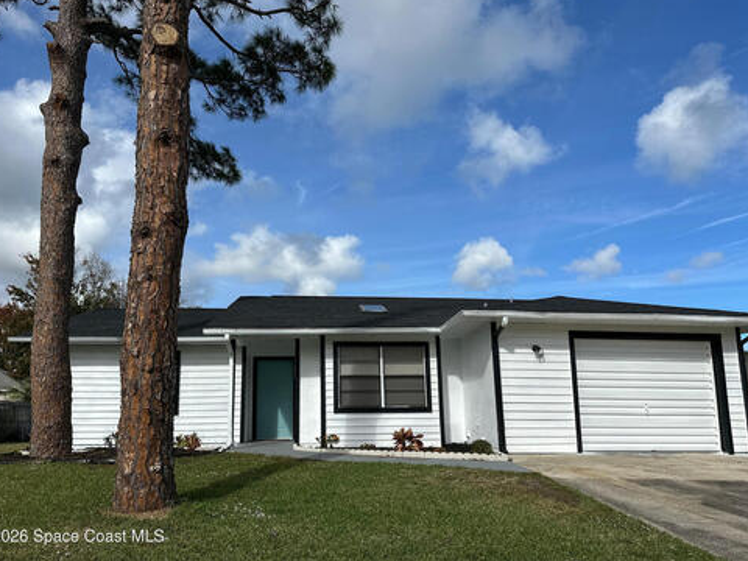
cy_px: 270
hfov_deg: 69.4
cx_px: 368
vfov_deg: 54.9
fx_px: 540
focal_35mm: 25
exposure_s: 1/6623
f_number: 1.78
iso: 80
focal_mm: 6.86
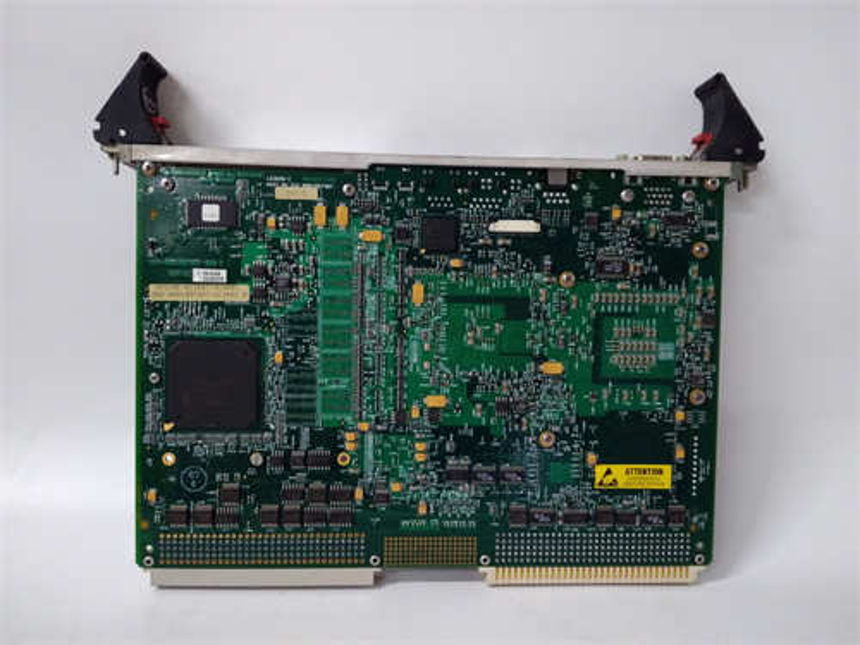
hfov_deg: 65.3
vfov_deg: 51.4
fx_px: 671
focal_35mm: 27
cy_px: 322
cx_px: 430
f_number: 2
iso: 617
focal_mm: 3.79
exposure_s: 1/33
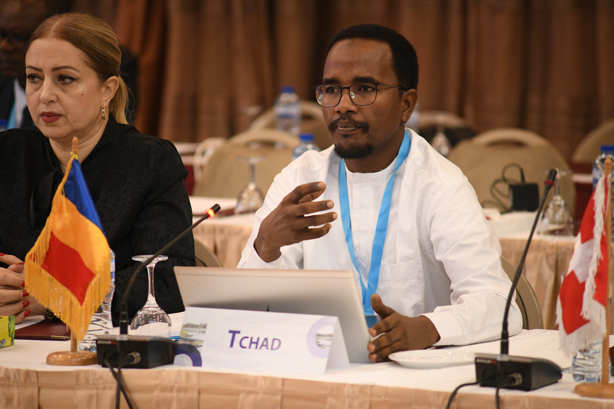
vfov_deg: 6.5
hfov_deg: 9.8
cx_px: 307
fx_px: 3581
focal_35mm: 210
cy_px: 204
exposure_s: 1/125
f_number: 4
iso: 2500
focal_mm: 210
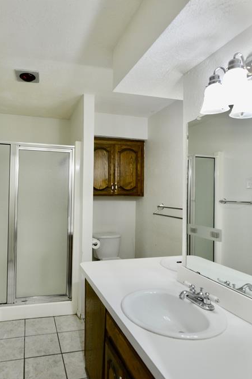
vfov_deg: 76.1
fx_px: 242
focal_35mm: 23
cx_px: 89
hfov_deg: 54.2
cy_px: 190
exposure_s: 1/30
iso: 640
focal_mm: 15
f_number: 5
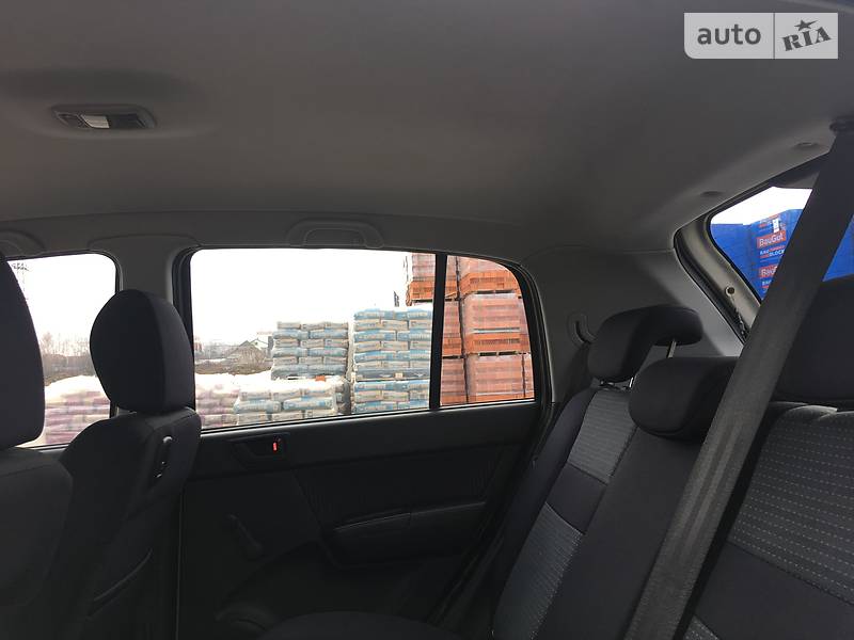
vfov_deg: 48.2
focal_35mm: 29
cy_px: 320
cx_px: 427
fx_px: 715
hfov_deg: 61.7
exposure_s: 1/50
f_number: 2.2
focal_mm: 4.2
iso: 25
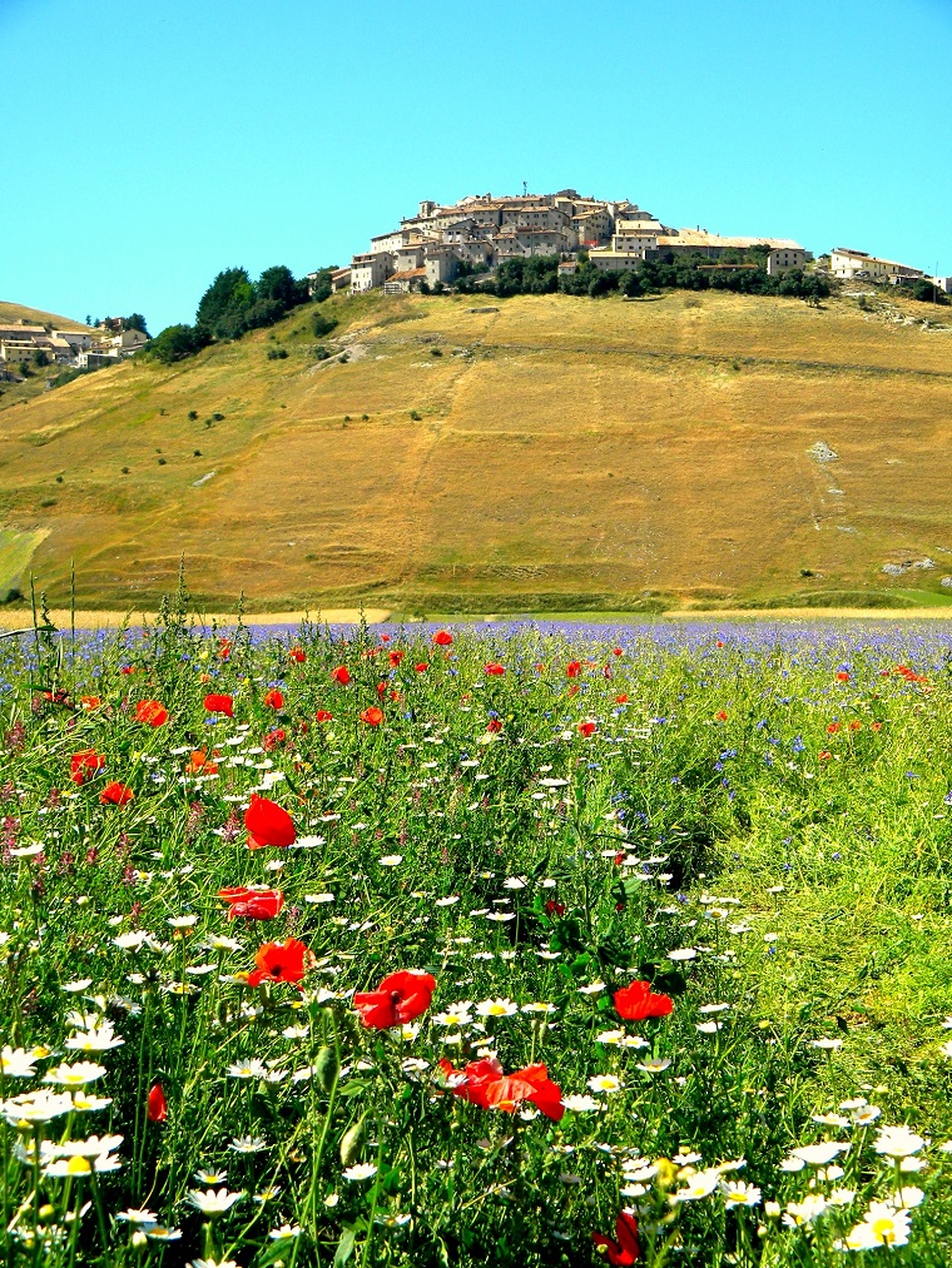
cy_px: 634
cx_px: 476
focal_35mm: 67
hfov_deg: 21.9
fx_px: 2456
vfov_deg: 29.0
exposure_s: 1/499
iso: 85
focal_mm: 12.2
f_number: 4.3
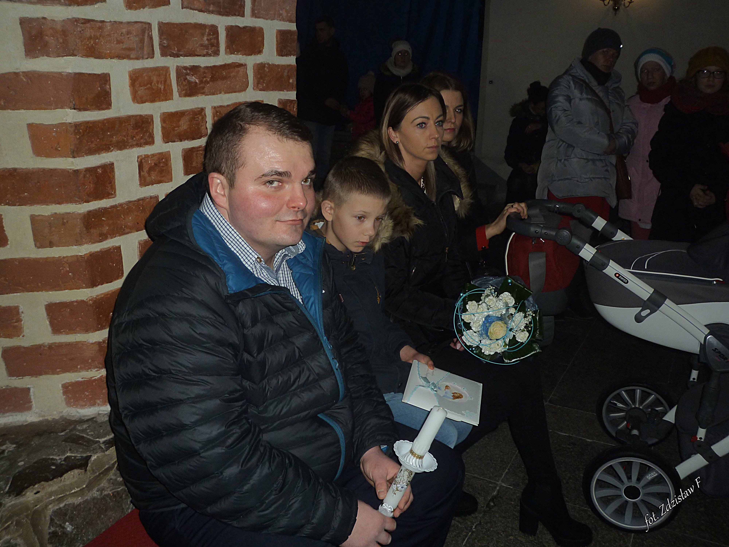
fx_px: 695
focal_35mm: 33
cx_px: 364
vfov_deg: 42.9
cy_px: 274
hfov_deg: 55.4
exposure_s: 1/30
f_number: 3.6
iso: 125
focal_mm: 5.8
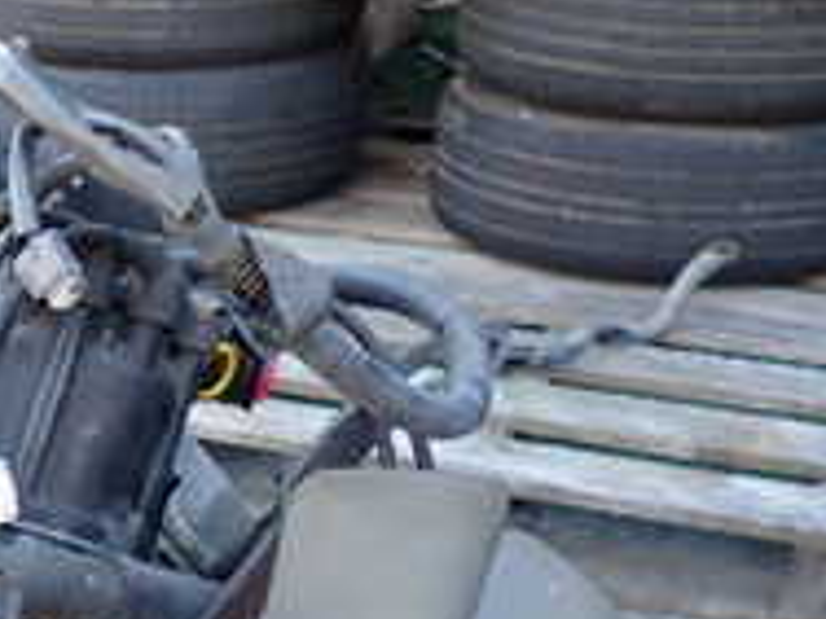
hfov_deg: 22.0
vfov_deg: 17.2
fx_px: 1909
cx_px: -242
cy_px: 825
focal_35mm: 80
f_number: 2
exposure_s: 1/125
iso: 125
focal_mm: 4.5
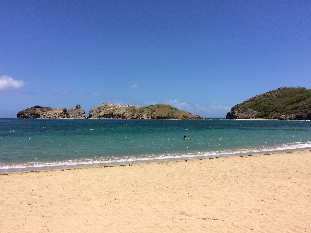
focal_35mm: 29
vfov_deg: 48.2
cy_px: 116
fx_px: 261
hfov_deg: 61.7
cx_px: 156
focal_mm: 4.15
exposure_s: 1/4115
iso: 32
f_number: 2.2
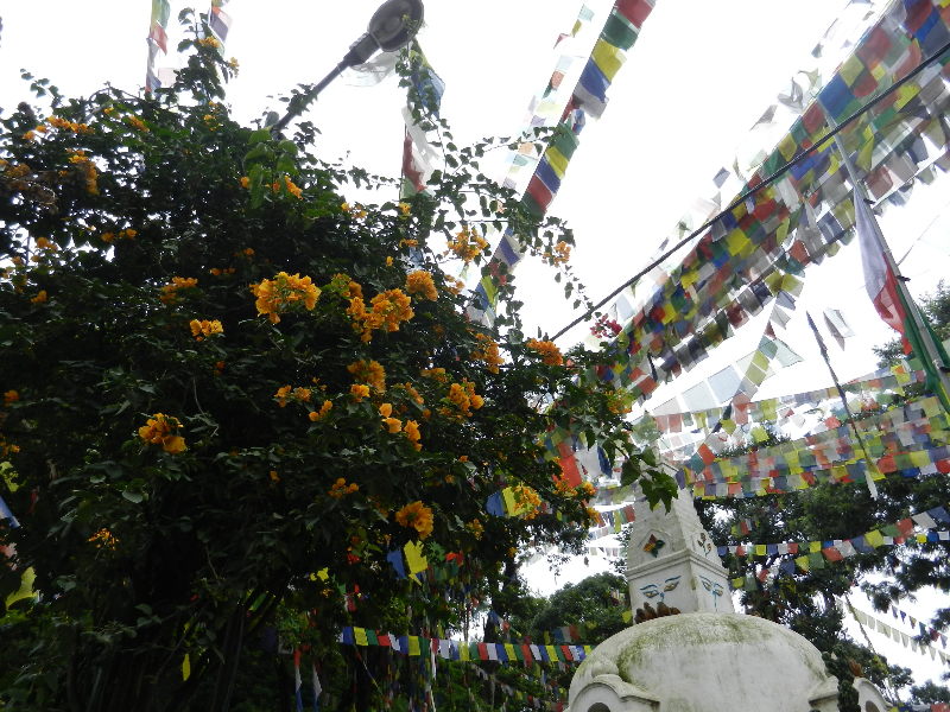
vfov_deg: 48.2
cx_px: 475
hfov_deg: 61.7
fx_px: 796
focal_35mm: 29
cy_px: 356
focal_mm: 5.1
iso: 160
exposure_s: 1/800
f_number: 3.6
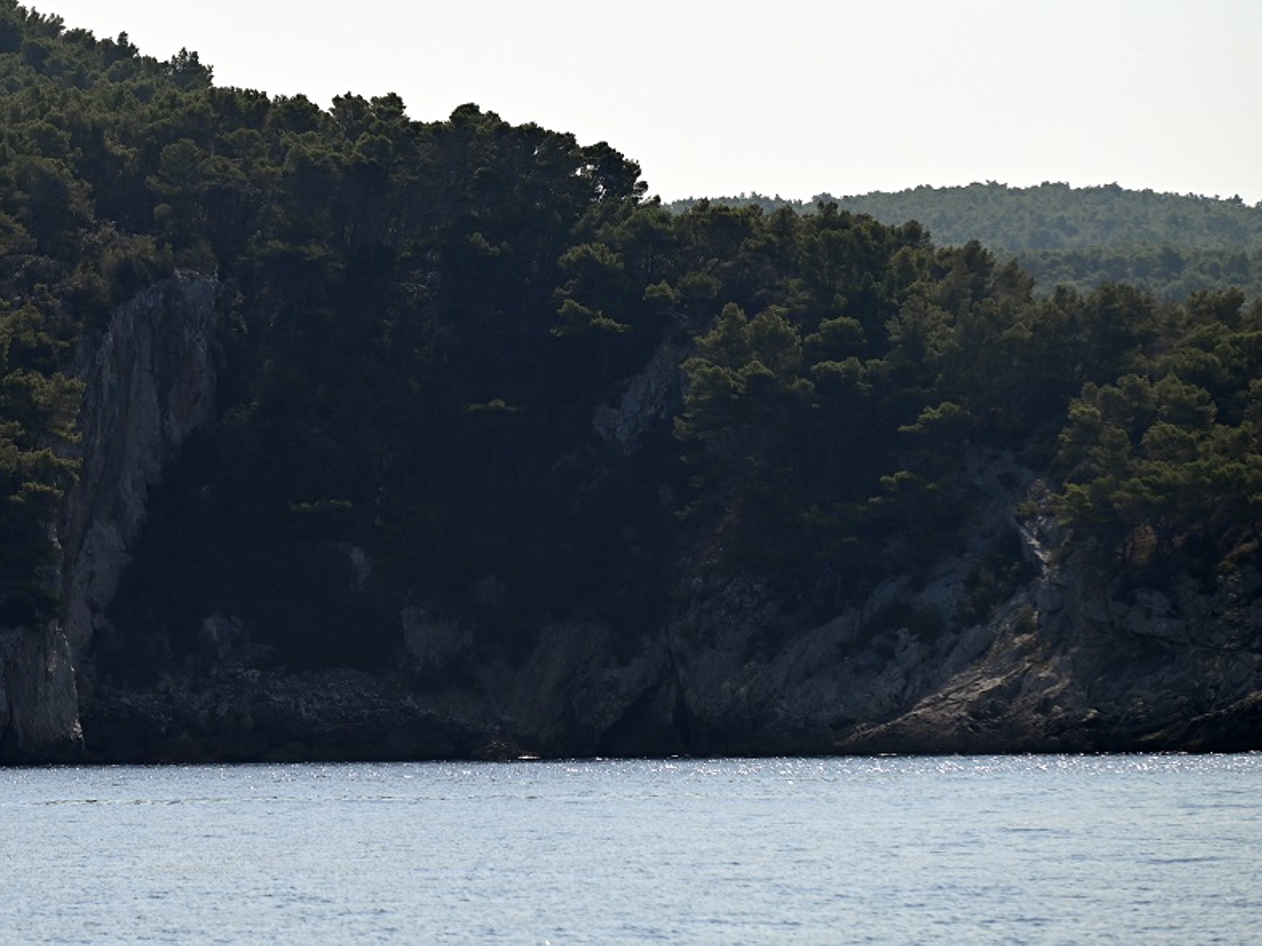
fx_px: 9842
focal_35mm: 270
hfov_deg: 7.3
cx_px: 375
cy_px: 272
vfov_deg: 5.5
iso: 100
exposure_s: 1/1250
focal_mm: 170
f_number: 6.3
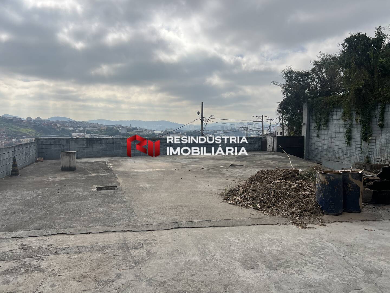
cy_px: 146
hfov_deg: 67.3
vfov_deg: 53.1
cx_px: 195
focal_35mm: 26
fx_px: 293
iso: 50
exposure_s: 1/6993
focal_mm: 5.7
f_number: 1.5
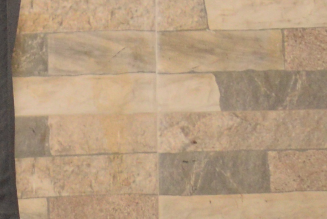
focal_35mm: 239
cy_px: -216
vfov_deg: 5.6
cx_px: -914
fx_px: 2172
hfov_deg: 6.9
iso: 1000
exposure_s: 1/160
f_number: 4
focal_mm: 31
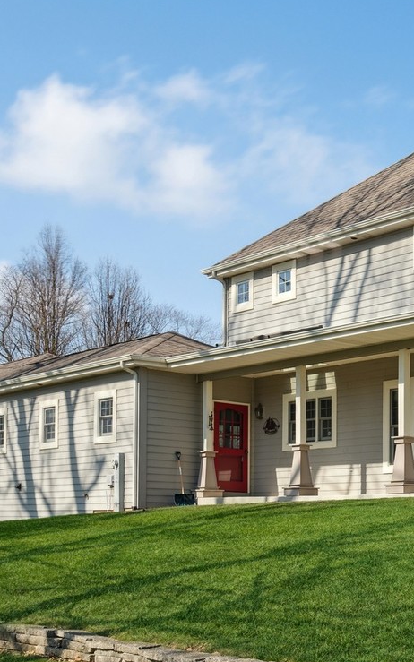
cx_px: 467
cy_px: 328
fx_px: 1209
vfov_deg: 30.6
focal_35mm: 67
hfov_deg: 18.6
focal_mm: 30
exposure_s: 1/800
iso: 400
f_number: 8
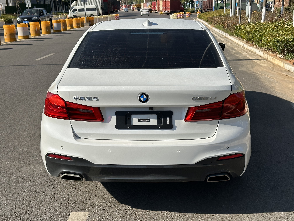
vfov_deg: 30.3
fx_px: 408
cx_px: 147
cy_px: 110
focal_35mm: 48
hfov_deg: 39.7
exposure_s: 1/5000
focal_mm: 6.86
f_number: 1.78
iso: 64
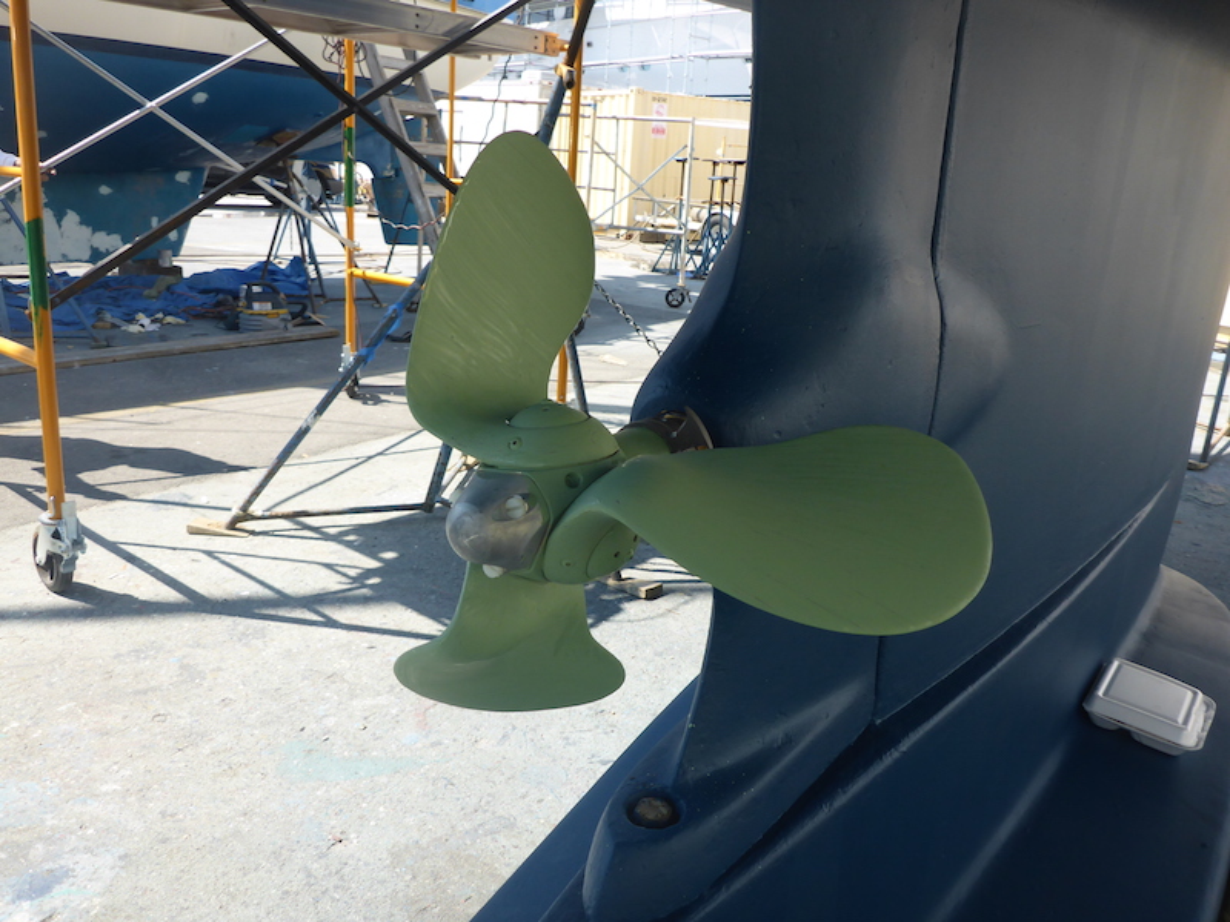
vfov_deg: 49.7
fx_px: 995
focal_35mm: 28
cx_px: 615
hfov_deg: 63.4
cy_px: 461
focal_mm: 4.9
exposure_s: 1/400
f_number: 3.3
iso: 100
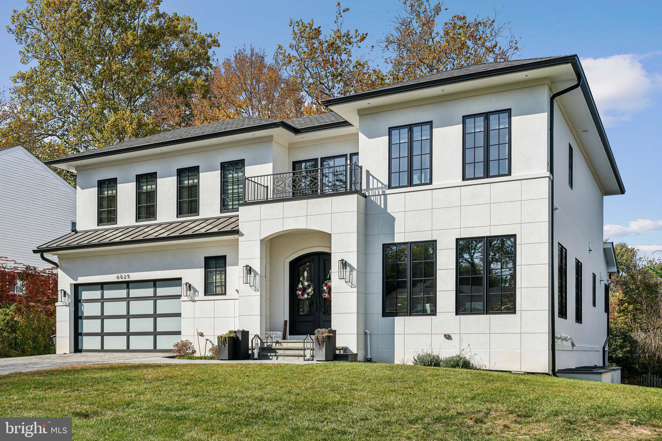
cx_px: 331
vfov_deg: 37.8
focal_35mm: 35
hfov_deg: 54.4
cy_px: 220
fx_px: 644
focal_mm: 35
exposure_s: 1/500
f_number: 8
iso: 200
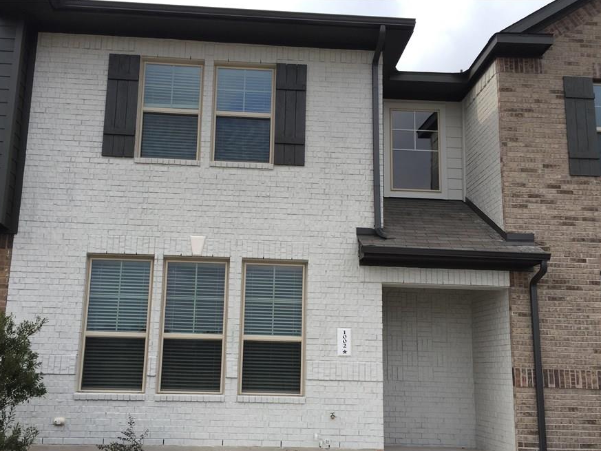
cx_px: 269
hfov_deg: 53.8
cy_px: 262
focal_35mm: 34
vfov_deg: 41.7
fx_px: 590
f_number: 2.2
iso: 32
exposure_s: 1/732
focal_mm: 4.15
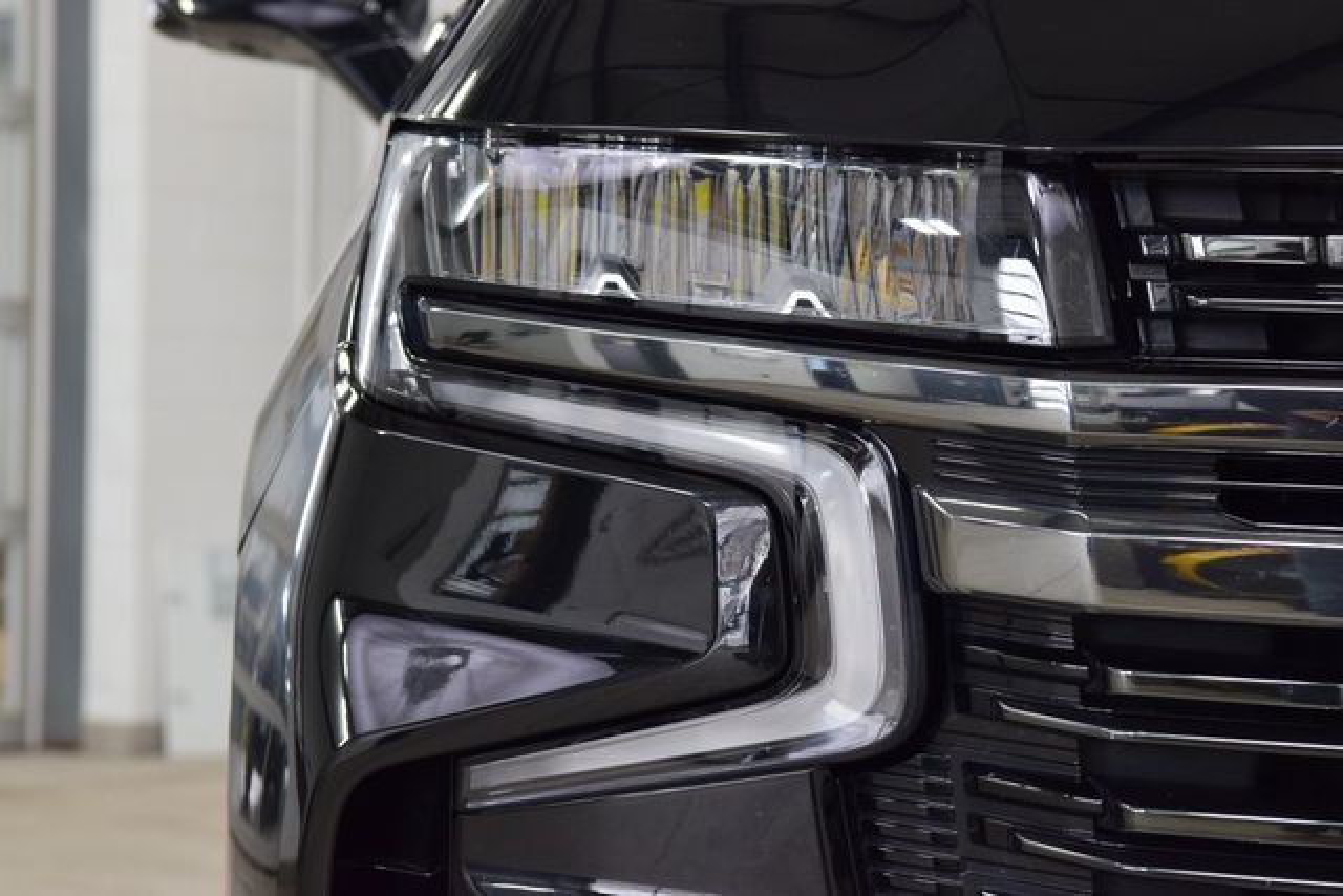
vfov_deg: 13.0
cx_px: 672
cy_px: 448
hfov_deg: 19.5
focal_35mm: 105
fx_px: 3918
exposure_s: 1/30
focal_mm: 70
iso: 1250
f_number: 7.1
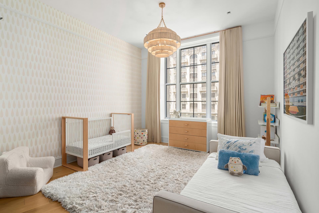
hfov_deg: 93.3
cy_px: 106
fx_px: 151
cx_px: 160
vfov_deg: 70.4
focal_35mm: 17
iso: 400
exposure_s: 1/1.25
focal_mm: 17
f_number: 16
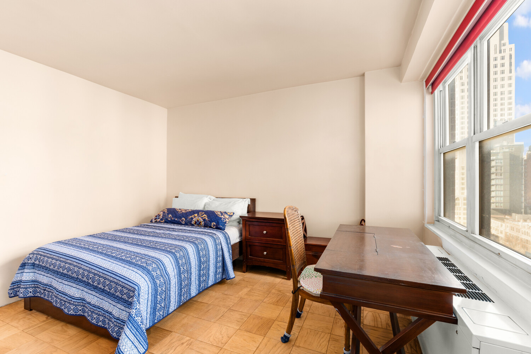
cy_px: 177
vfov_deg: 73.7
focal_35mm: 16
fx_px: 236
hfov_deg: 96.7
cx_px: 266
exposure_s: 1
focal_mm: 16
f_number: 11
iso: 320
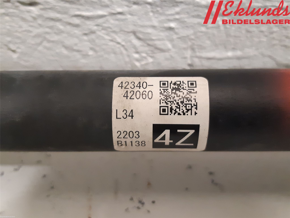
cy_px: 109
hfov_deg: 67.3
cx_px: 145
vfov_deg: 53.1
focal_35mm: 26
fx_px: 218
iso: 400
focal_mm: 3.93
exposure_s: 1/25
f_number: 1.7
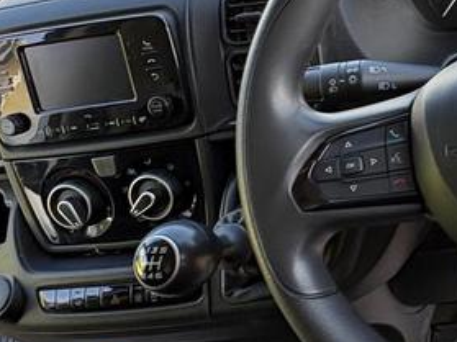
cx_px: 493
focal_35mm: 45
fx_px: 594
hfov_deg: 36.2
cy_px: 74
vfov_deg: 31.4
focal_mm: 2.22
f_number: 2.2
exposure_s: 1/99
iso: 80
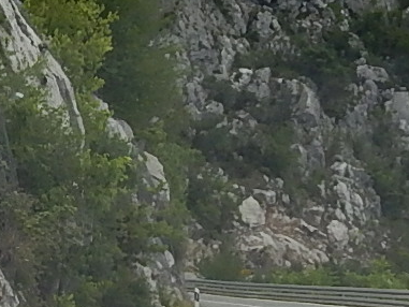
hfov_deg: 14.2
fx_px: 1619
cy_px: 172
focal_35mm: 137
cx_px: 36
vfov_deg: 10.8
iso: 125
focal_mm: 4
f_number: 3
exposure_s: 1/1000
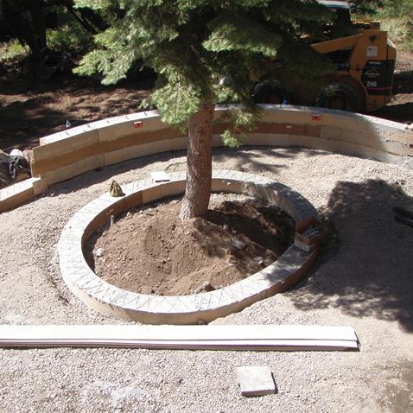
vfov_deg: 37.6
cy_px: 206
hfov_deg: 37.5
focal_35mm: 45
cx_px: 190
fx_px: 607
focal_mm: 6.7
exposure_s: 1/800
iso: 80
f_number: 3.5
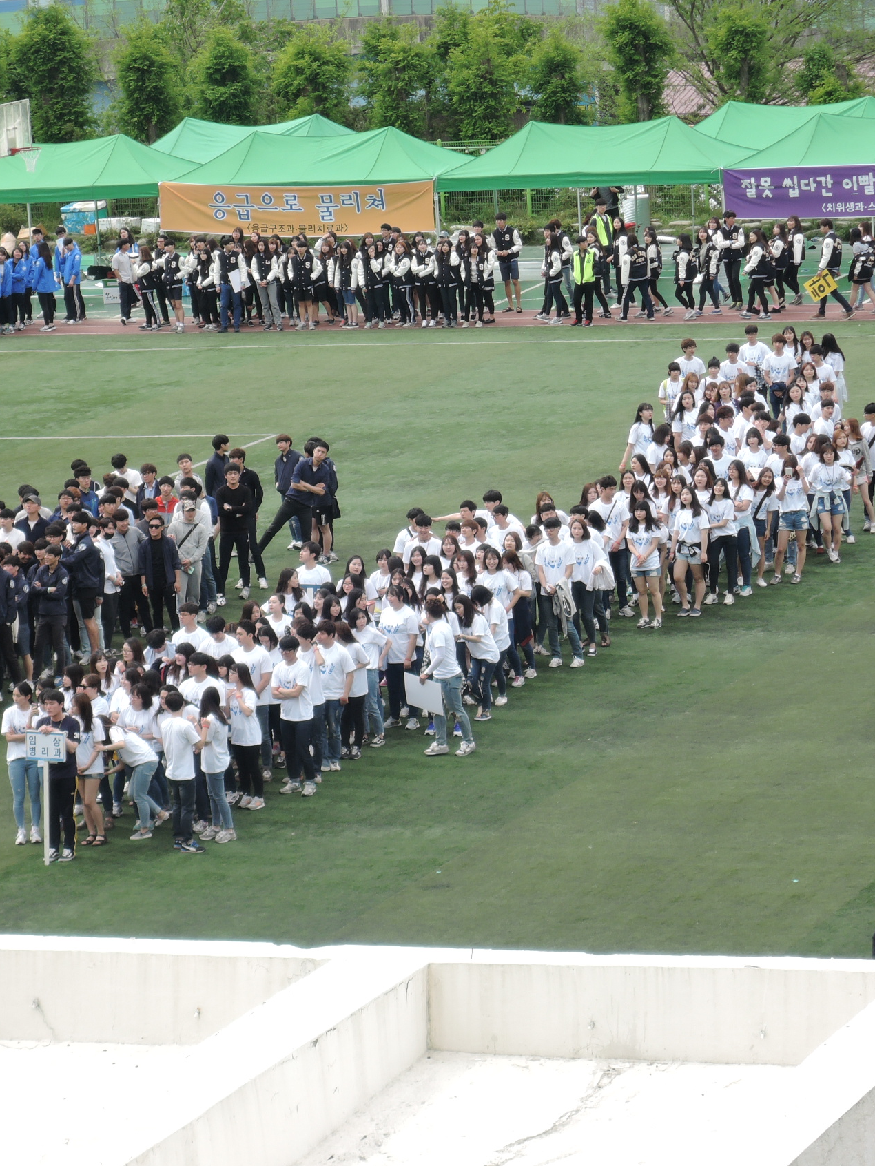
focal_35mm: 161
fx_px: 5426
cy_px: 581
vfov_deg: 12.3
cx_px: 387
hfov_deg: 9.2
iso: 80
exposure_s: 1/160
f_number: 5.6
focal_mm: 25.5
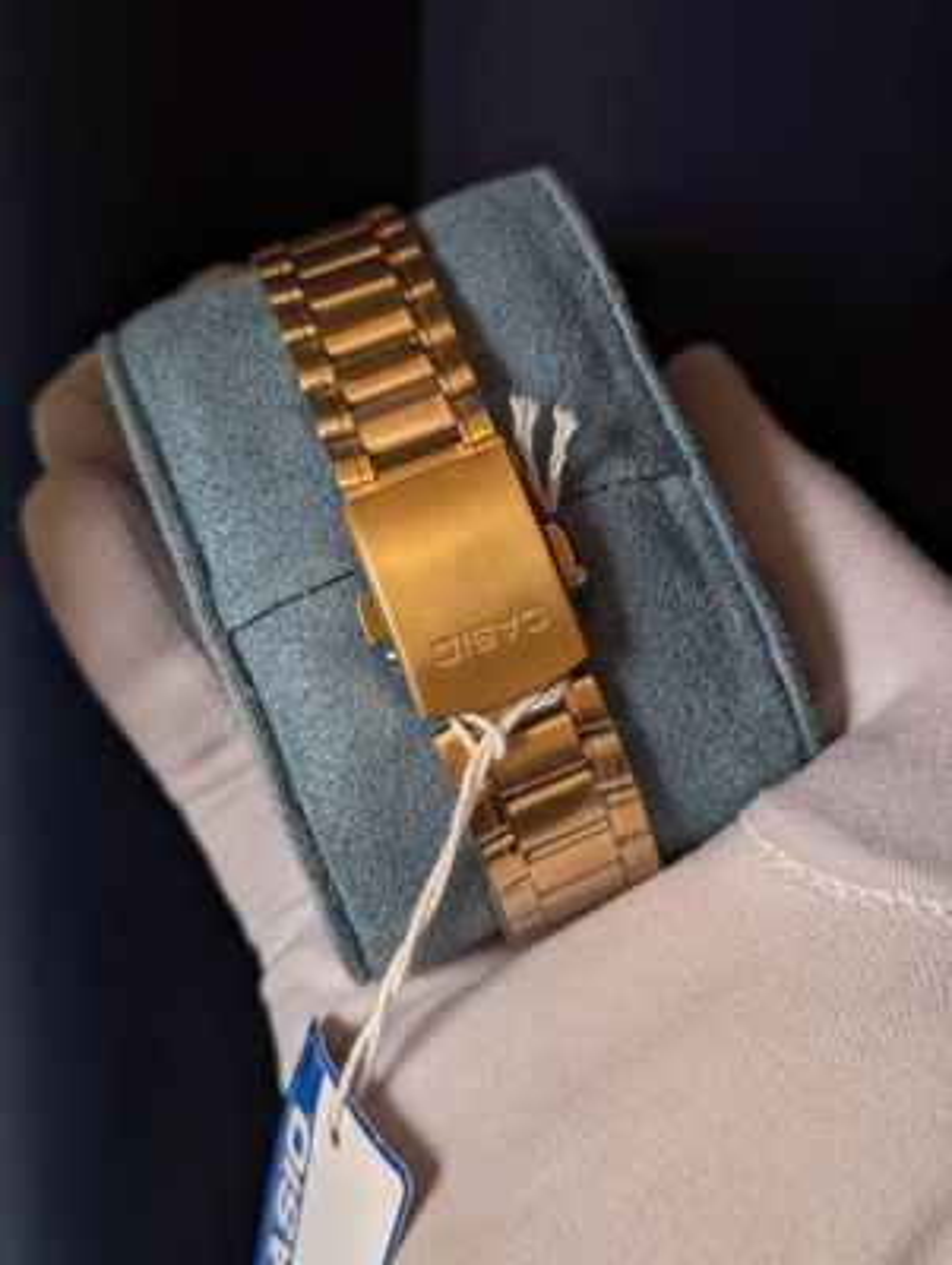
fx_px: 1756
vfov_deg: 39.6
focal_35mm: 48
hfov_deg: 30.3
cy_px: 632
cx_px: 476
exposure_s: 1/150
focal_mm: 6.81
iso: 47
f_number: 1.85
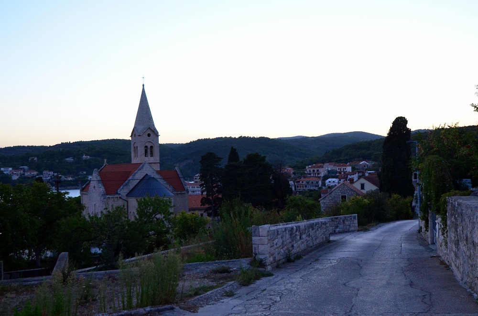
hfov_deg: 53.2
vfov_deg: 36.7
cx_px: 239
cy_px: 158
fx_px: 477
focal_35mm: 36
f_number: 5.6
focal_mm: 24
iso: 2000
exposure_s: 1/160
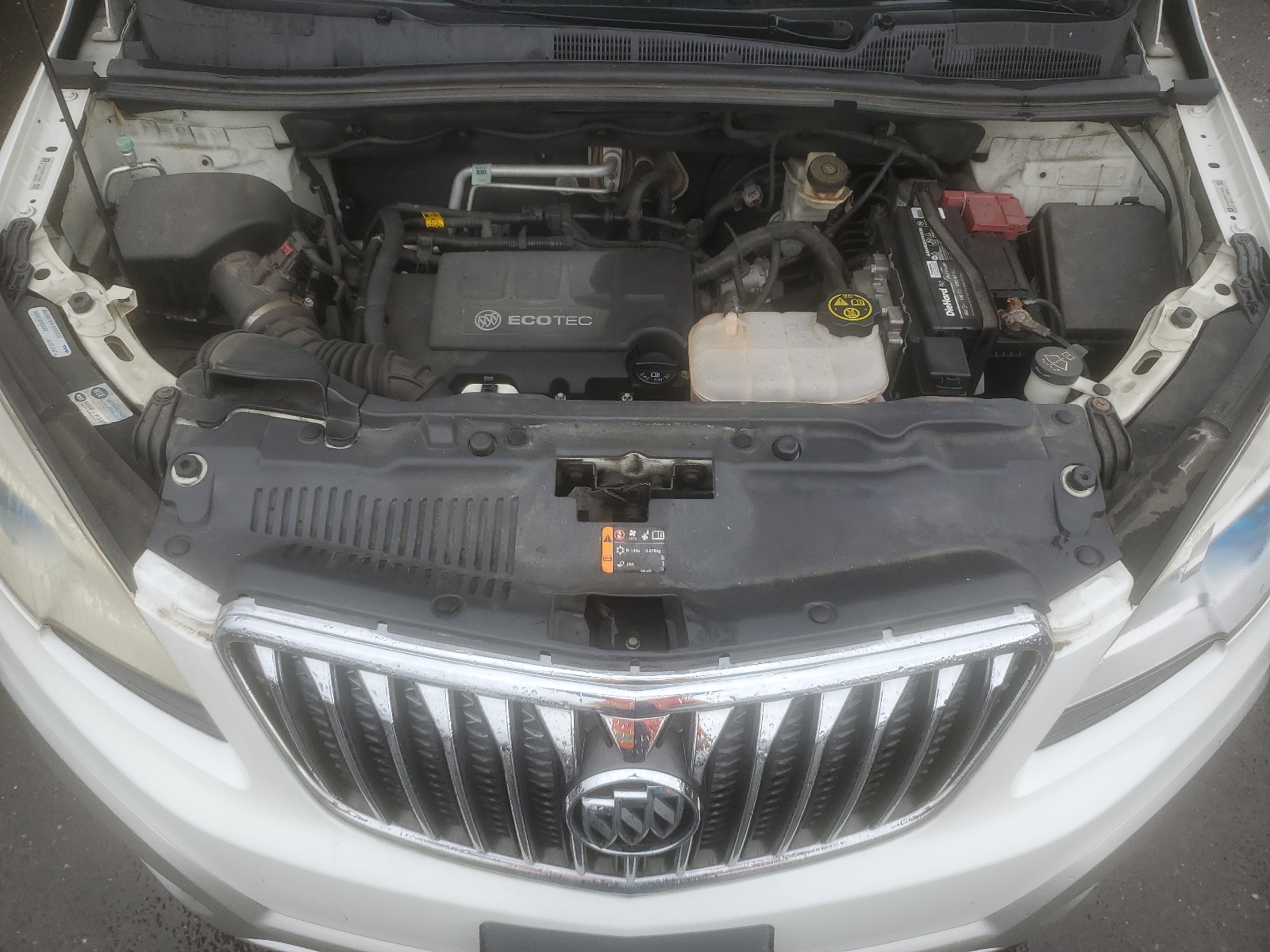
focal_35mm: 26
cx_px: 635
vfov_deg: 53.1
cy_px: 476
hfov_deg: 67.3
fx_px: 954
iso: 50
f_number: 1.5
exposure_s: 1/294
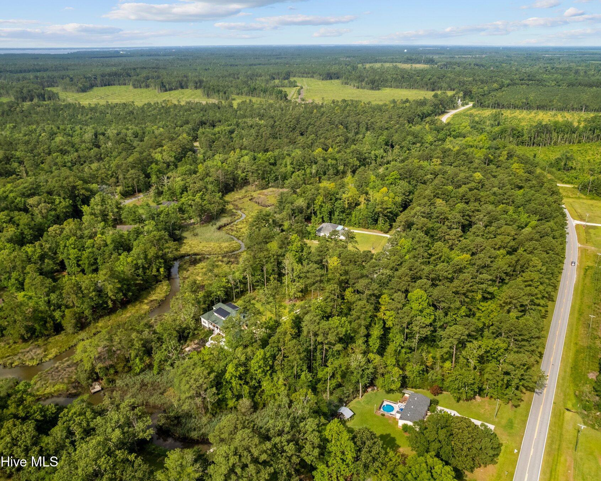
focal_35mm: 25
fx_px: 445
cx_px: 318
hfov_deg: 68.0
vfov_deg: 56.8
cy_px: 241
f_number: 2.8
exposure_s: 1/500
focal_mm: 8.38
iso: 100
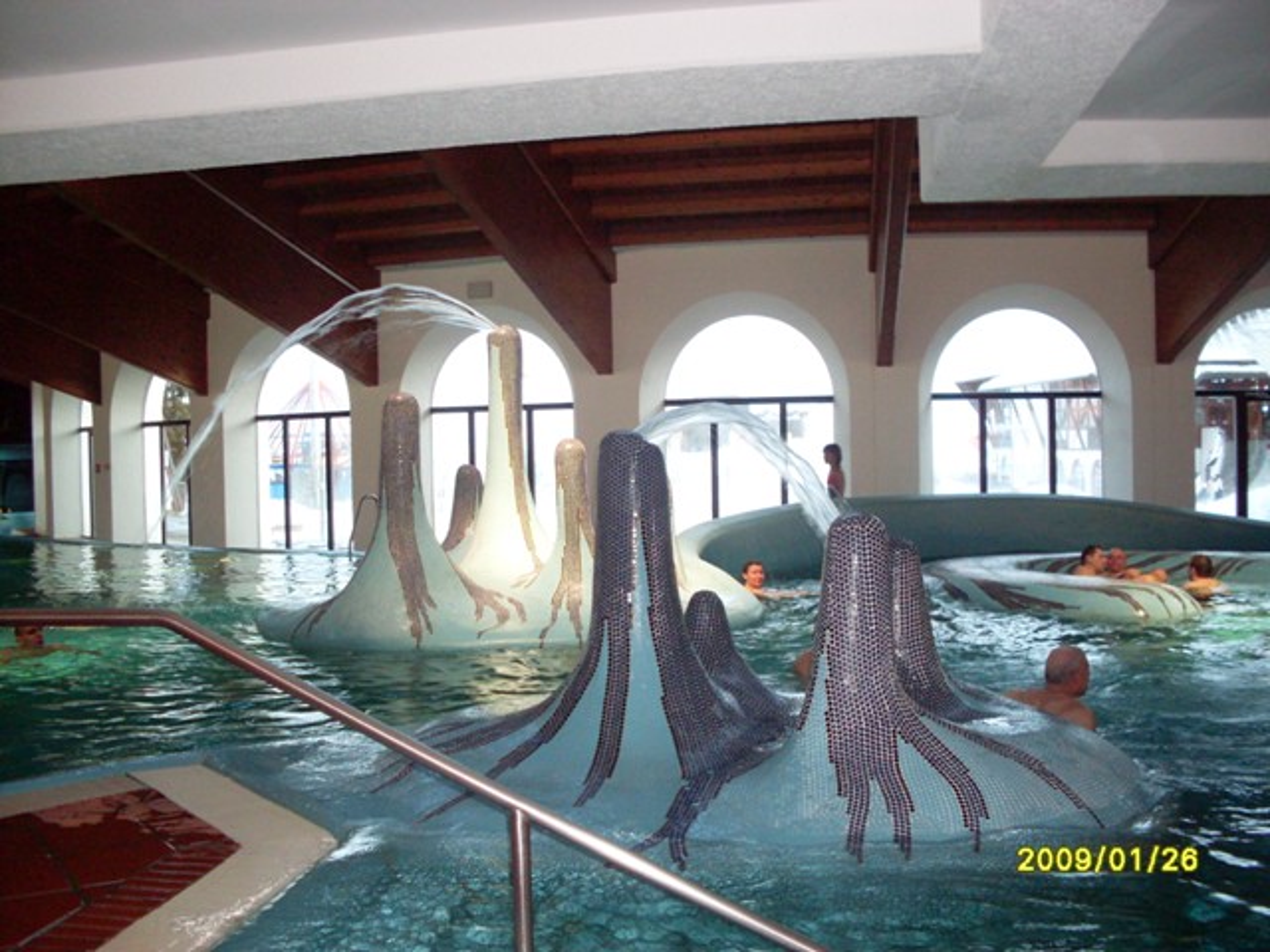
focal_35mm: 38
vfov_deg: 37.7
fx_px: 1394
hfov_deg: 49.0
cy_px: 476
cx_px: 635
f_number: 2.8
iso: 240
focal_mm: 6.3
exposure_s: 1/45
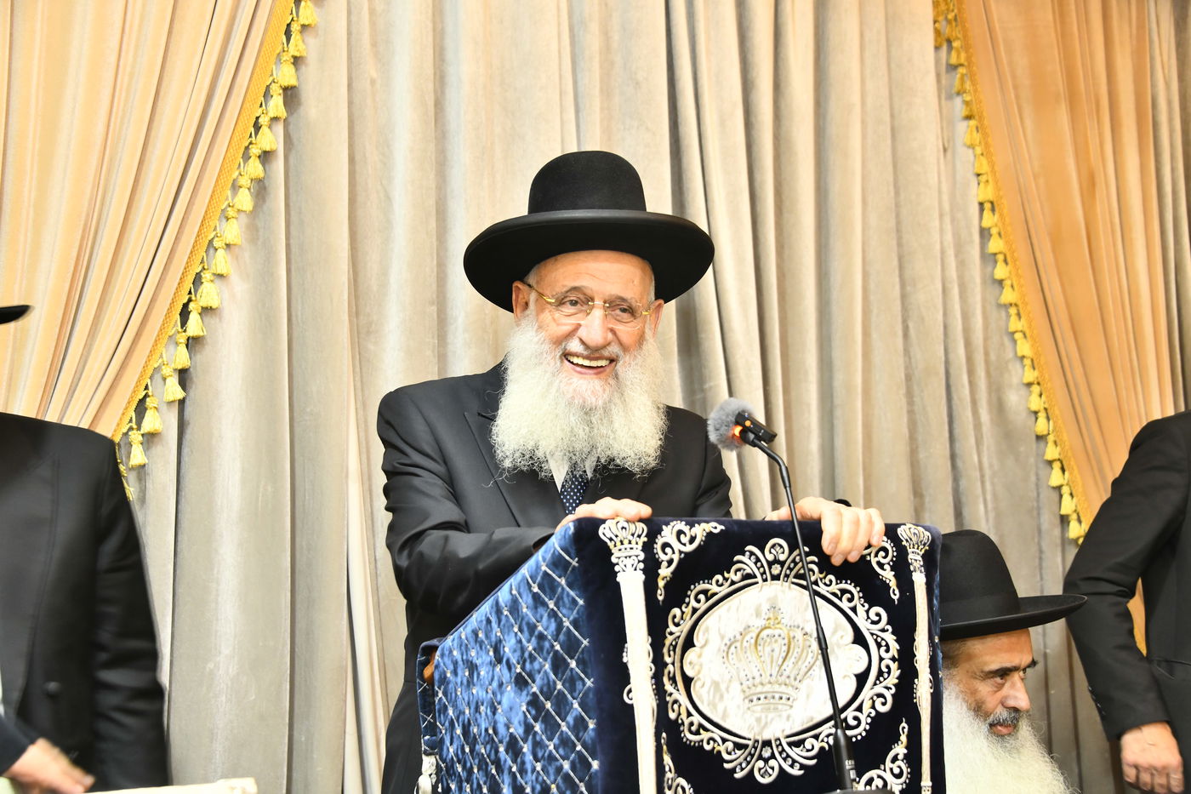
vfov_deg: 24.2
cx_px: 596
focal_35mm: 56
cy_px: 397
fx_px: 1852
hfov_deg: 35.6
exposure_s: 1/80
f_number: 5.6
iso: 800
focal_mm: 56
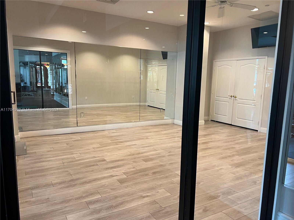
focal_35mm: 26
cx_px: 147
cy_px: 110
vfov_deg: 53.1
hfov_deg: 67.3
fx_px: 221
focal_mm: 5.7
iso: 100
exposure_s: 1/60
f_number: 1.5
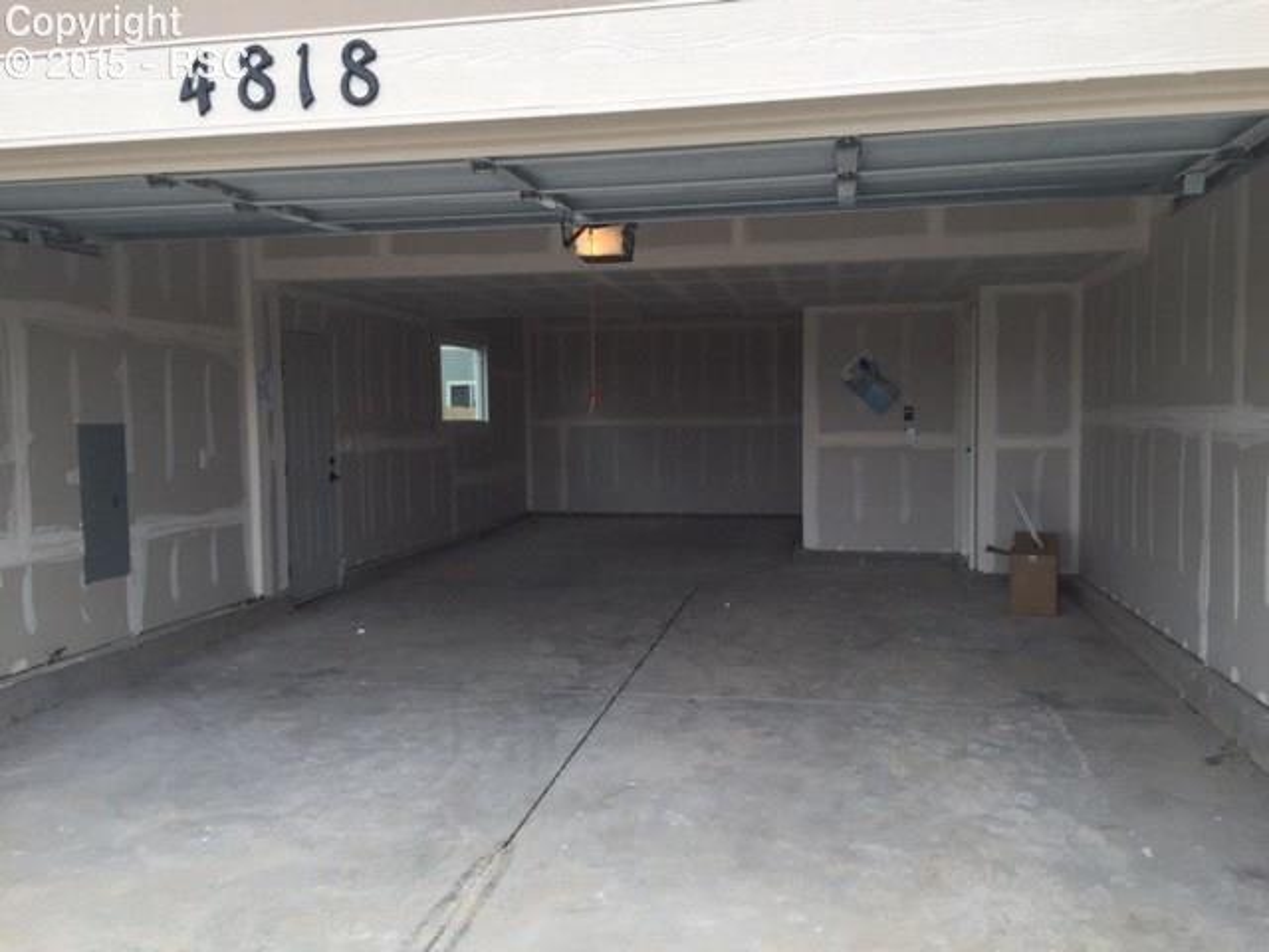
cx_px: 634
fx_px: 1063
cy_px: 476
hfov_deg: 61.7
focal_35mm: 29
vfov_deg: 48.2
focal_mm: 4.15
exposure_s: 1/706
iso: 32
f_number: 2.2
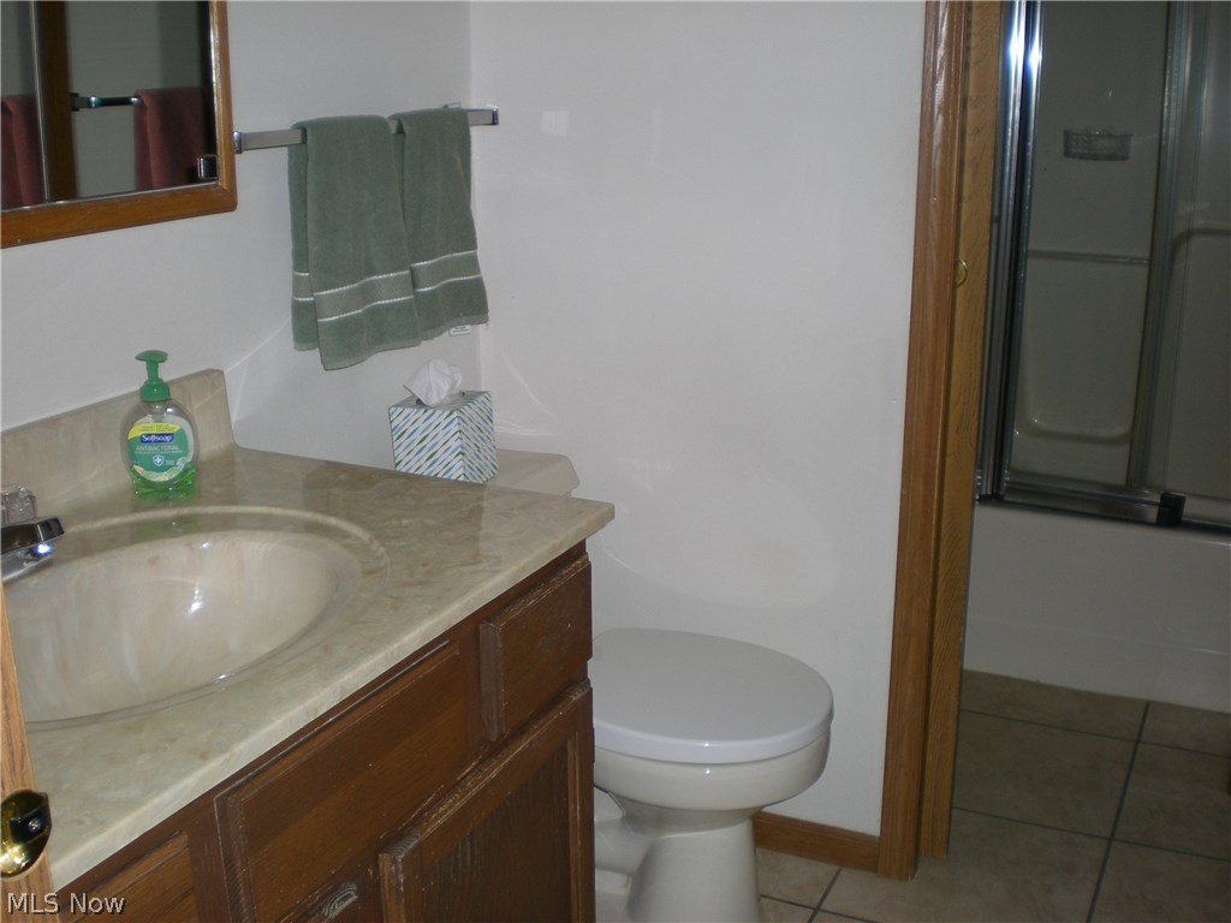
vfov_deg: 37.7
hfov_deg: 49.0
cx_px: 616
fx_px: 1351
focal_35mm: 38
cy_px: 462
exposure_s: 1/60
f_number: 3.1
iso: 54
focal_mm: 6.3
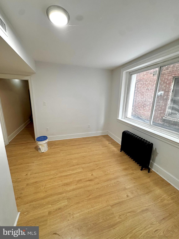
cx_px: 90
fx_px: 97
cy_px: 120
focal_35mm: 14
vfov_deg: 102.1
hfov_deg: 85.7
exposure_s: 1/60
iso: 200
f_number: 2.2
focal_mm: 2.22
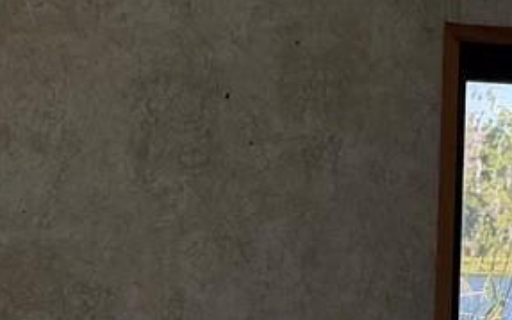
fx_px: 1980
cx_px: 241
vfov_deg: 9.2
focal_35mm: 142
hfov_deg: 14.7
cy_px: 270
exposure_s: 1/722
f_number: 1.78
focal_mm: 6.76
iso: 80
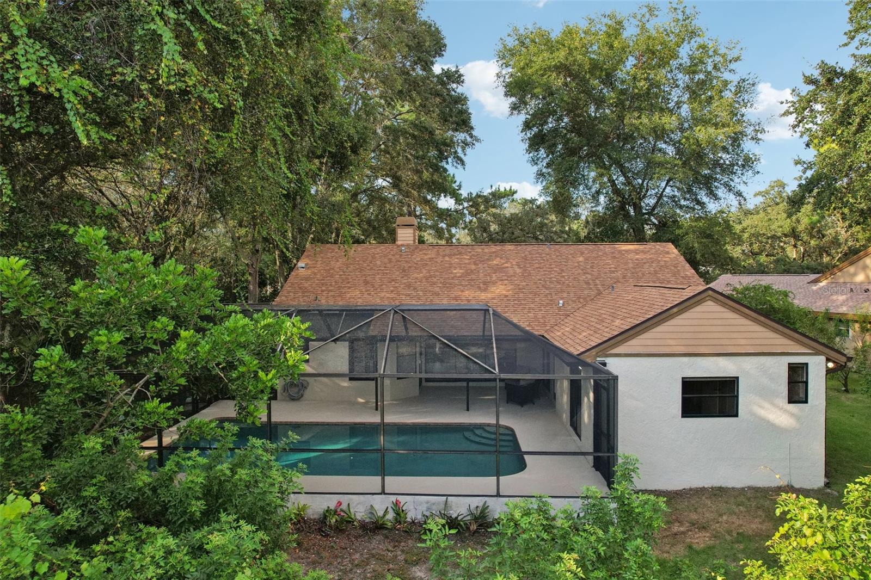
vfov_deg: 57.2
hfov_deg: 78.6
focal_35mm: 22
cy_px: 290
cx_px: 436
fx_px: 532
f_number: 2.8
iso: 400
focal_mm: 8.4
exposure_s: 1/2500
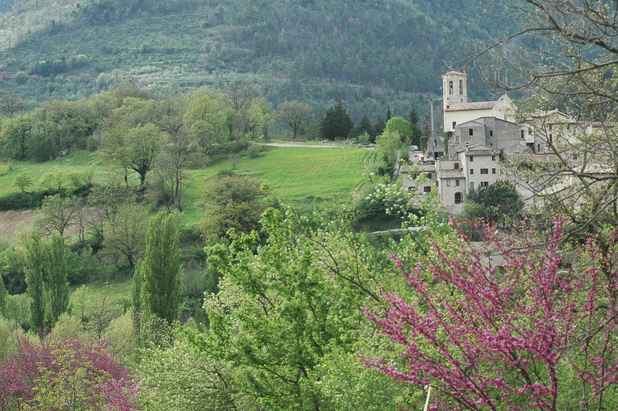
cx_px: 309
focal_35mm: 120
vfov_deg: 11.4
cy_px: 206
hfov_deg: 17.1
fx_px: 2058
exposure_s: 1/200
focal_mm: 80
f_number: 7.1
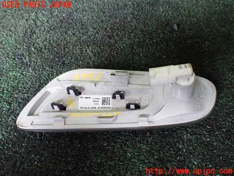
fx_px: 203
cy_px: 88
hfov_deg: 60.0
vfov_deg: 46.8
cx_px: 117
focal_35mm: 30
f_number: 2.3
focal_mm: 5.4
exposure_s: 1/80
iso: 800
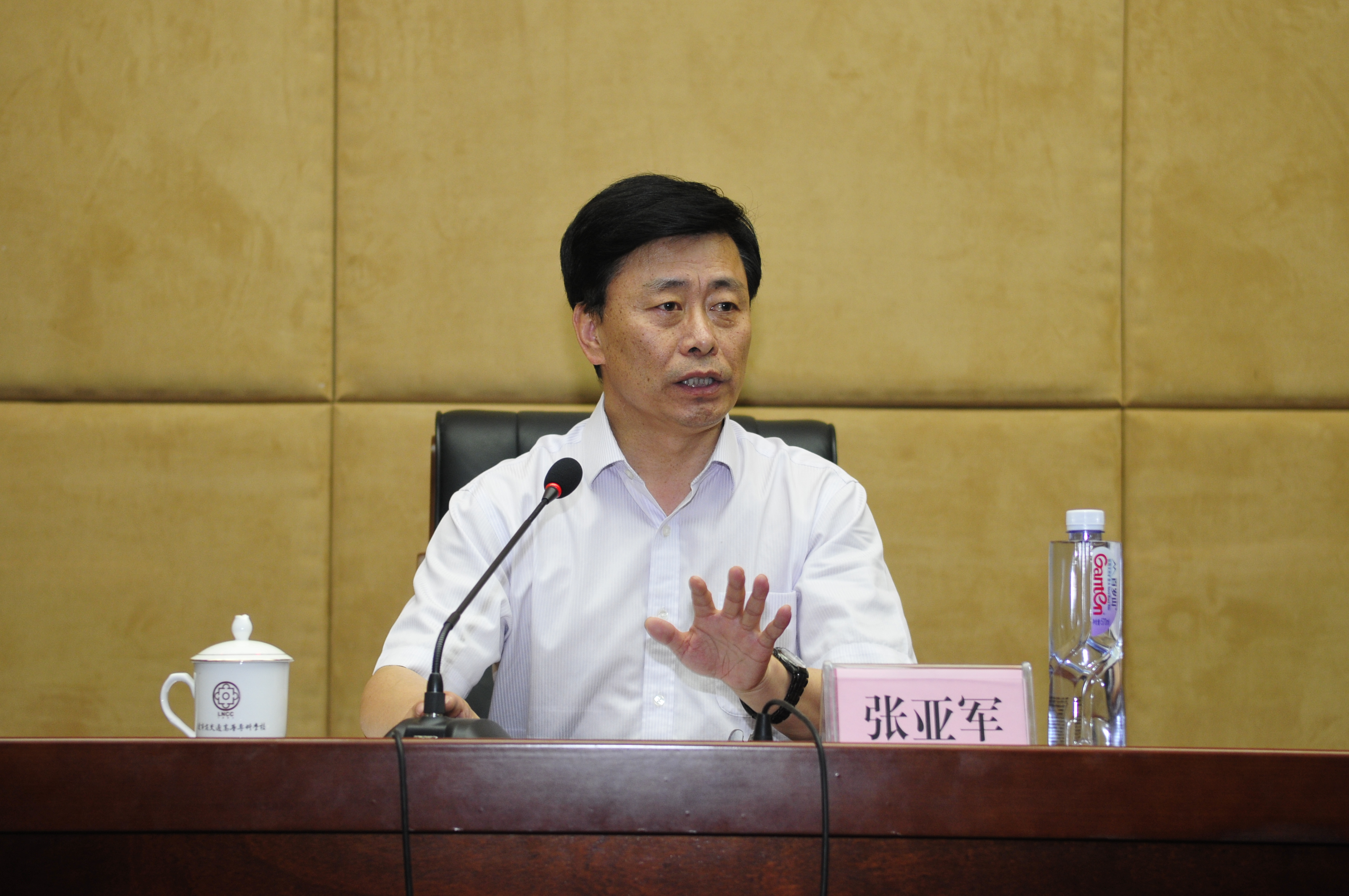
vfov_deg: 16.5
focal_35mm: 82
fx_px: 3088
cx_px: 674
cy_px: 448
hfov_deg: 24.6
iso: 500
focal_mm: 55
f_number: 3.2
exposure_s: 1/80
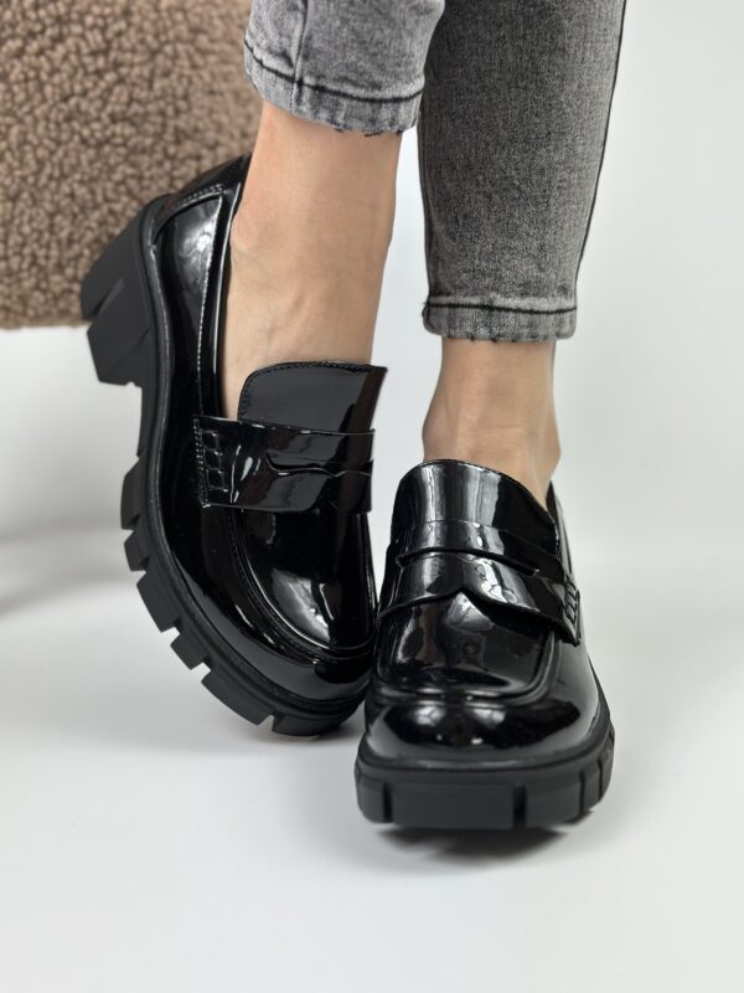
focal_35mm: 48
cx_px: 372
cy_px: 496
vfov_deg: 39.7
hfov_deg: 30.3
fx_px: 1376
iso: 80
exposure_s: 1/850
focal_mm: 6.86
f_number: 1.78
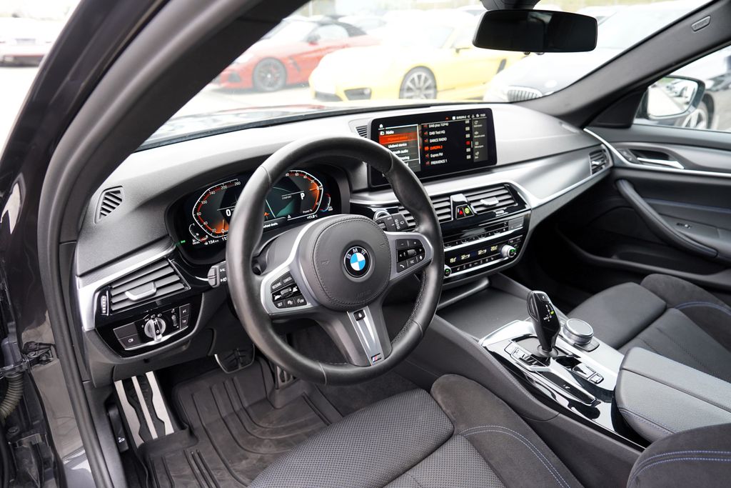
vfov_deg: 53.1
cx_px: 366
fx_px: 487
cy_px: 244
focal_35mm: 24
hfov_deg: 73.7
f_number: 4
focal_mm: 24
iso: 400
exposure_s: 1/60
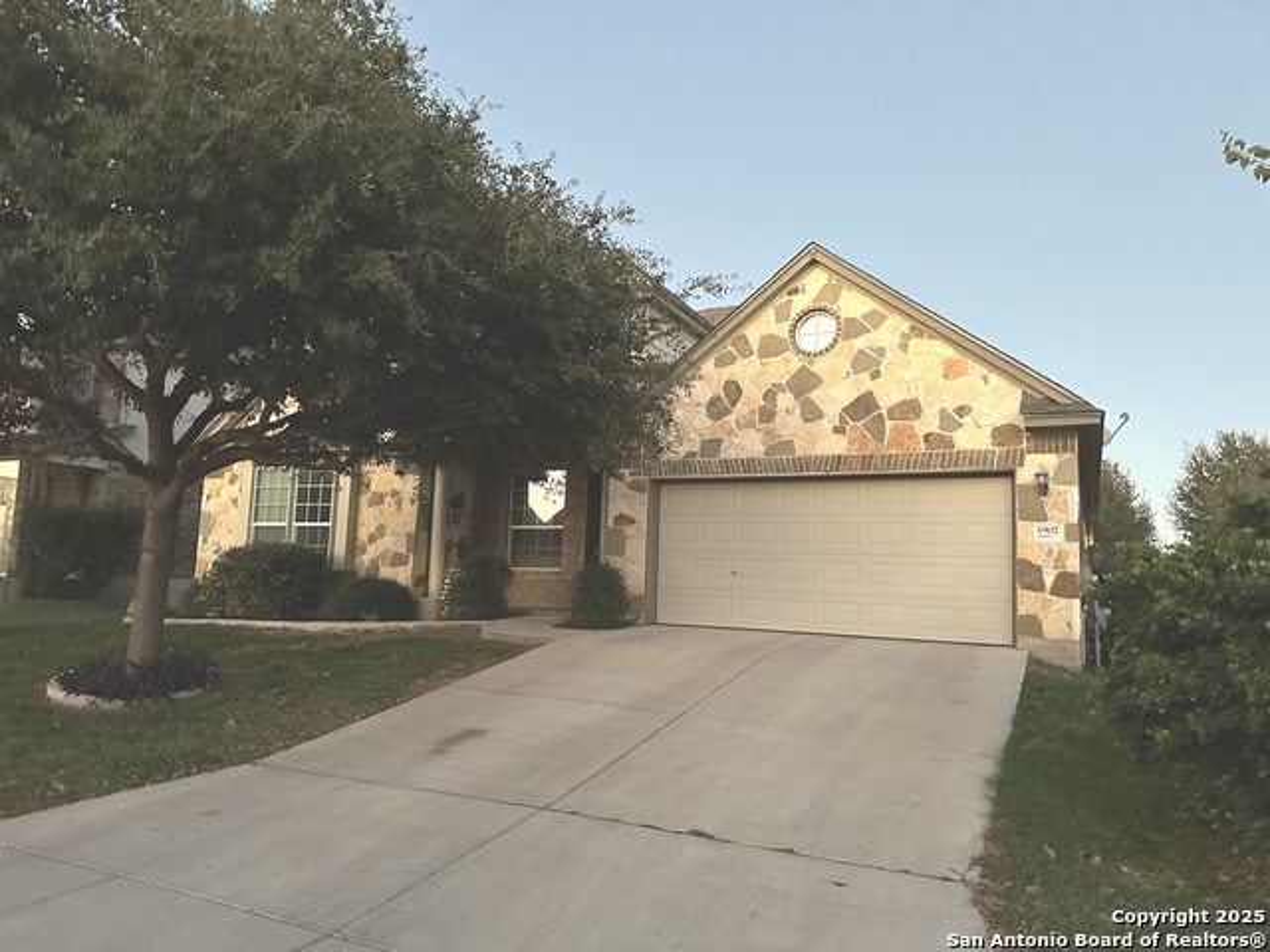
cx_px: 635
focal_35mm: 24
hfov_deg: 71.6
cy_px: 476
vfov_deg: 56.8
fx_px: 881
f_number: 1.78
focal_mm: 6.86
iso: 1000
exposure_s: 1/30
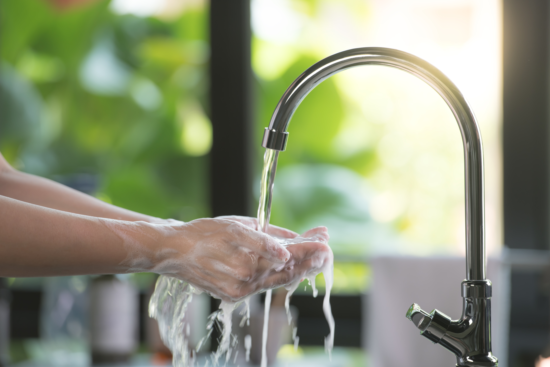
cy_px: 184
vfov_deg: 6.9
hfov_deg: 10.3
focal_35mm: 200
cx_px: 275
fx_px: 3055
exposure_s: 1/100
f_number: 4
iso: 250
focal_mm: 200
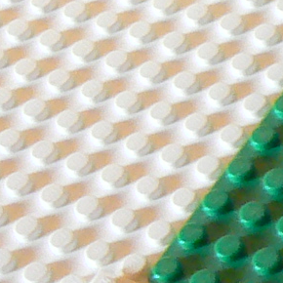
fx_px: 2340
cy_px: -91
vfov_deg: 6.9
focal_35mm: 253
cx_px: 1010
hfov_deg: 6.1
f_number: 2.8
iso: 200
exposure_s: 1/6
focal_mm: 6
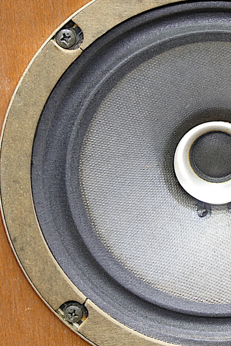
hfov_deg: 6.8
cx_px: 221
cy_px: 183
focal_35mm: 202
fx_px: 1943
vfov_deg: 10.2
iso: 200
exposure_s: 1/2.5
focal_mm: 22.3
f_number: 5.2
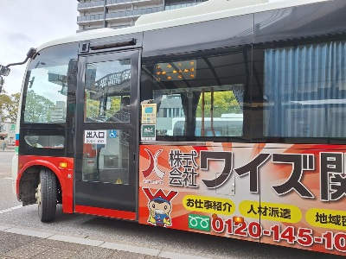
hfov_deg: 73.9
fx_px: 230
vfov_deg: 58.9
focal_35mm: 23
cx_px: 173
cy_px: 130
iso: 40
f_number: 1.8
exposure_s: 1/401
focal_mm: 5.54
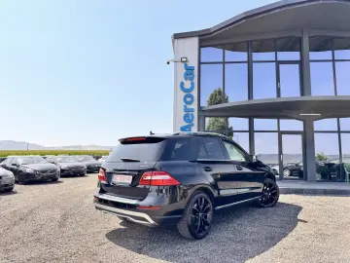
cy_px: 132
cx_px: 175
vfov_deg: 56.8
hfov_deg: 71.6
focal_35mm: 24
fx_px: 243
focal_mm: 6.76
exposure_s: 1/938
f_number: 1.78
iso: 80
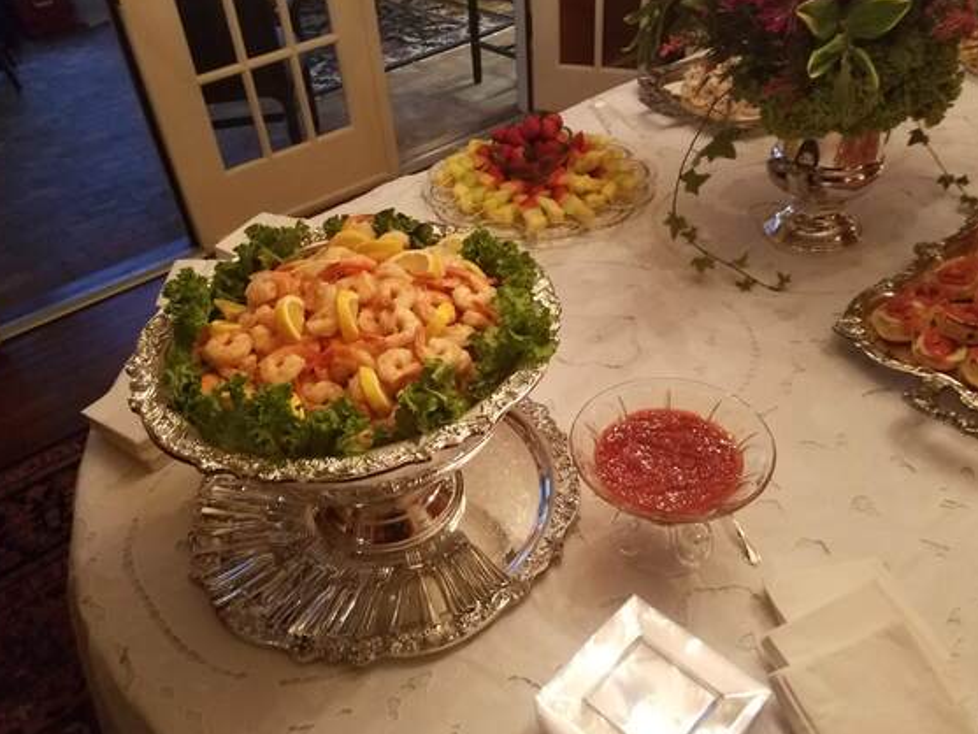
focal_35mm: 28
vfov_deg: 49.7
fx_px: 791
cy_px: 385
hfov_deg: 63.4
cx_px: 476
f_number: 1.7
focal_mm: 4.2
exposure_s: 1/40
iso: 640
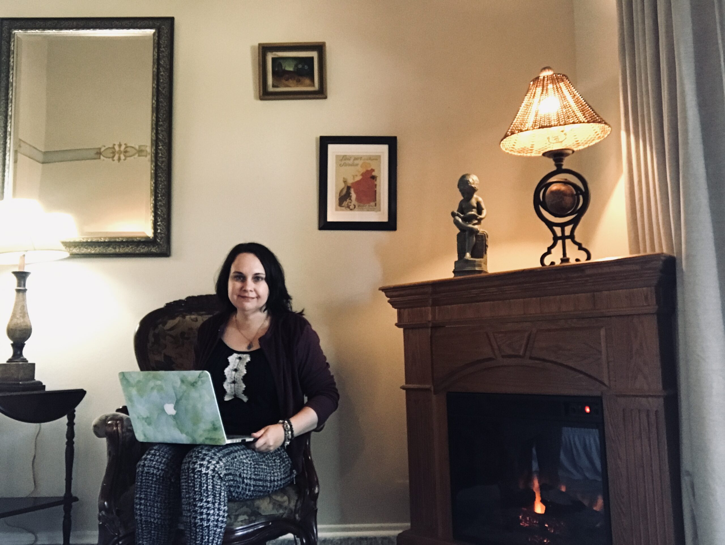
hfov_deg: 56.8
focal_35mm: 32
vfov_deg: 44.2
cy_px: 272
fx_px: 671
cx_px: 362
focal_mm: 2.87
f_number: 2.2
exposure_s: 1/20
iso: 200
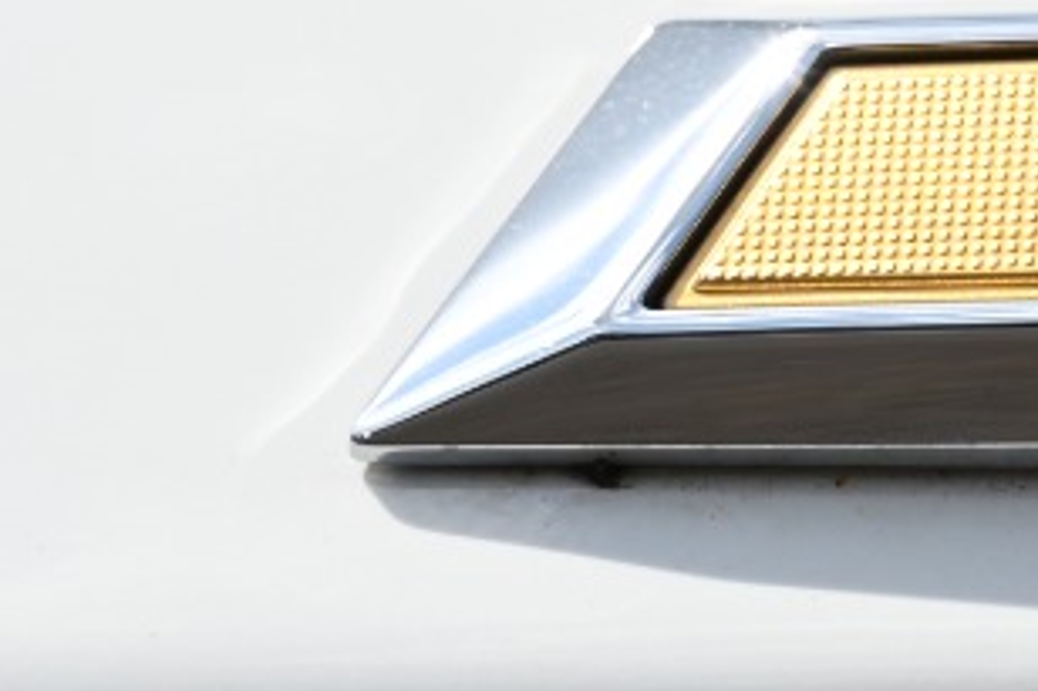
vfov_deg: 5.2
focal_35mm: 264
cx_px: 1685
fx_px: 7608
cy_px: 624
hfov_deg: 7.6
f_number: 7.1
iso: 100
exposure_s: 1/400
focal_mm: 50
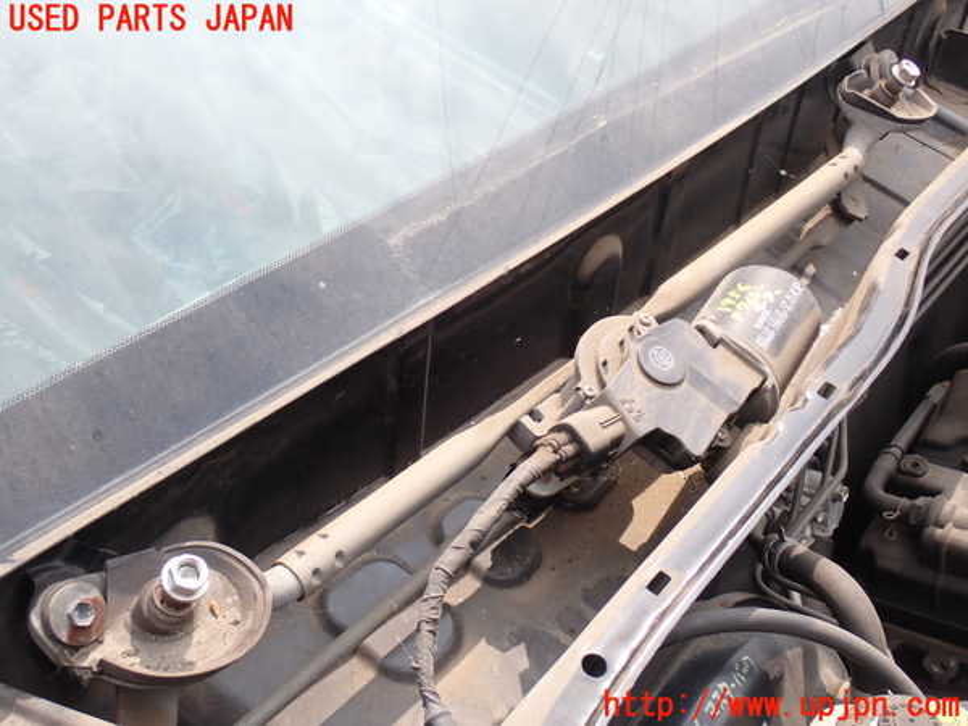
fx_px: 1314
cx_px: 484
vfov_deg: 30.9
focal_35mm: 47
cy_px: 363
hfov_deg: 40.4
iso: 100
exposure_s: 1/250
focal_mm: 8.4
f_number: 4.5
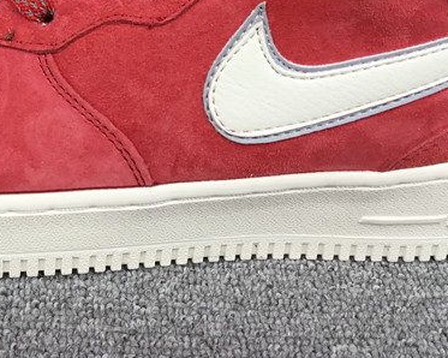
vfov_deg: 20.0
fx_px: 967
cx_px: 121
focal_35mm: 73
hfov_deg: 25.8
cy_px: -33
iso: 25
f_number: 2.4
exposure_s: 1/100
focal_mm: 3.3
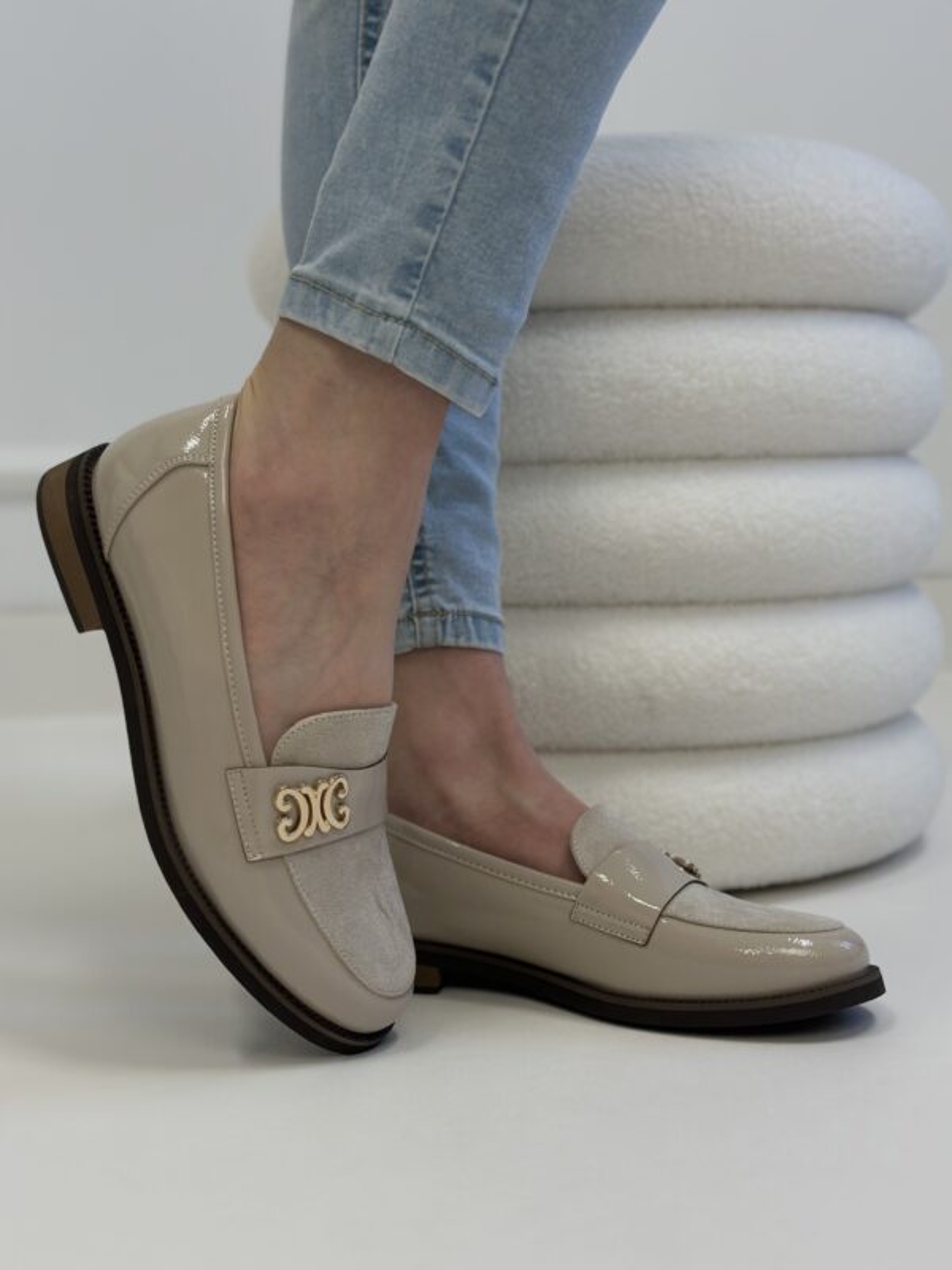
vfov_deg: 39.7
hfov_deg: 30.3
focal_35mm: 48
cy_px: 635
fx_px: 1760
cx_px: 476
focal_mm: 6.86
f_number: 1.78
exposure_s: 1/100
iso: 100
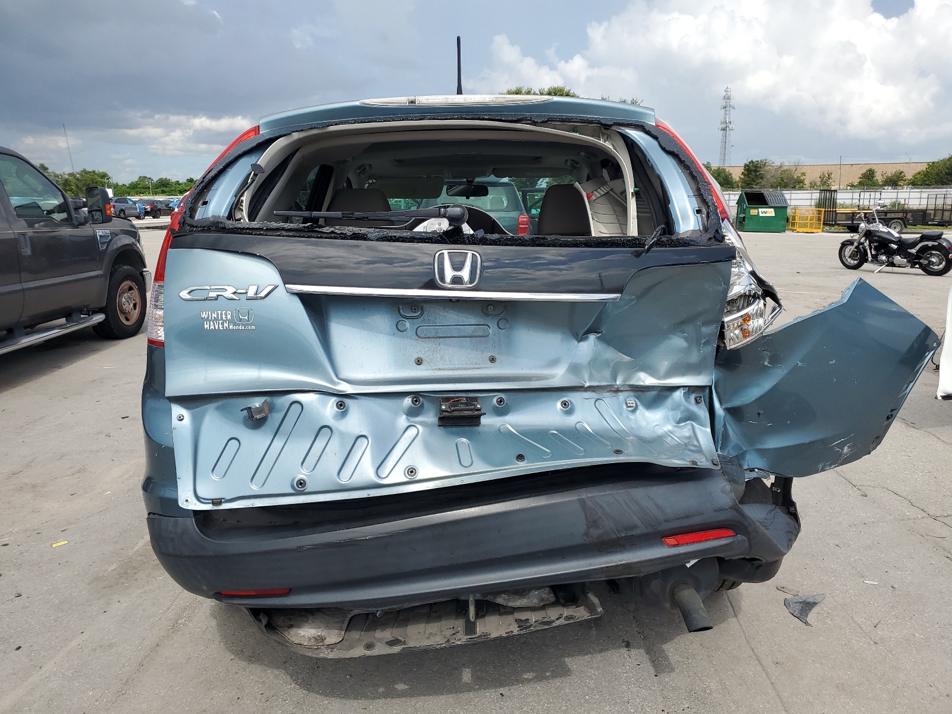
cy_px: 357
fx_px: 715
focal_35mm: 26
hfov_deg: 67.3
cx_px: 476
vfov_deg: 53.1
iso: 50
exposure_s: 1/2000
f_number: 1.5
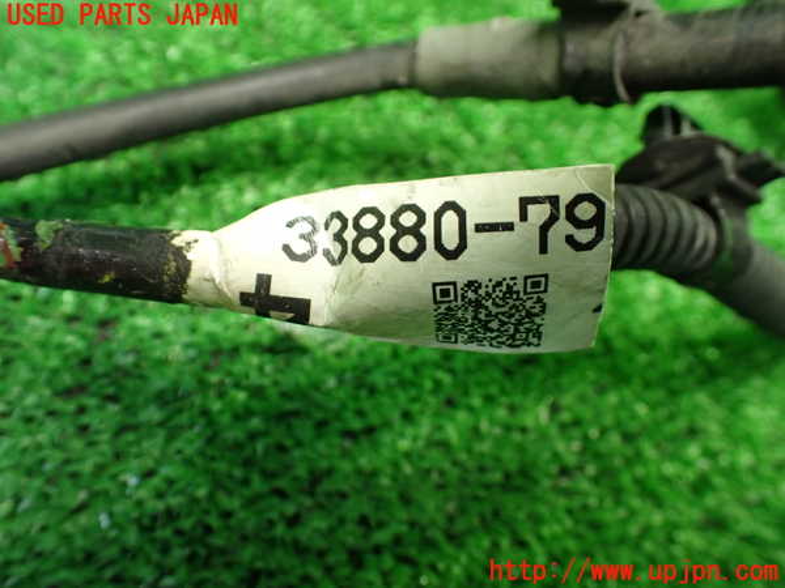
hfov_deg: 60.0
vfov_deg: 46.8
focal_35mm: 30
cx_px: 392
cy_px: 294
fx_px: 680
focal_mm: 5.4
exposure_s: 1/60
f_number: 2.3
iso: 800
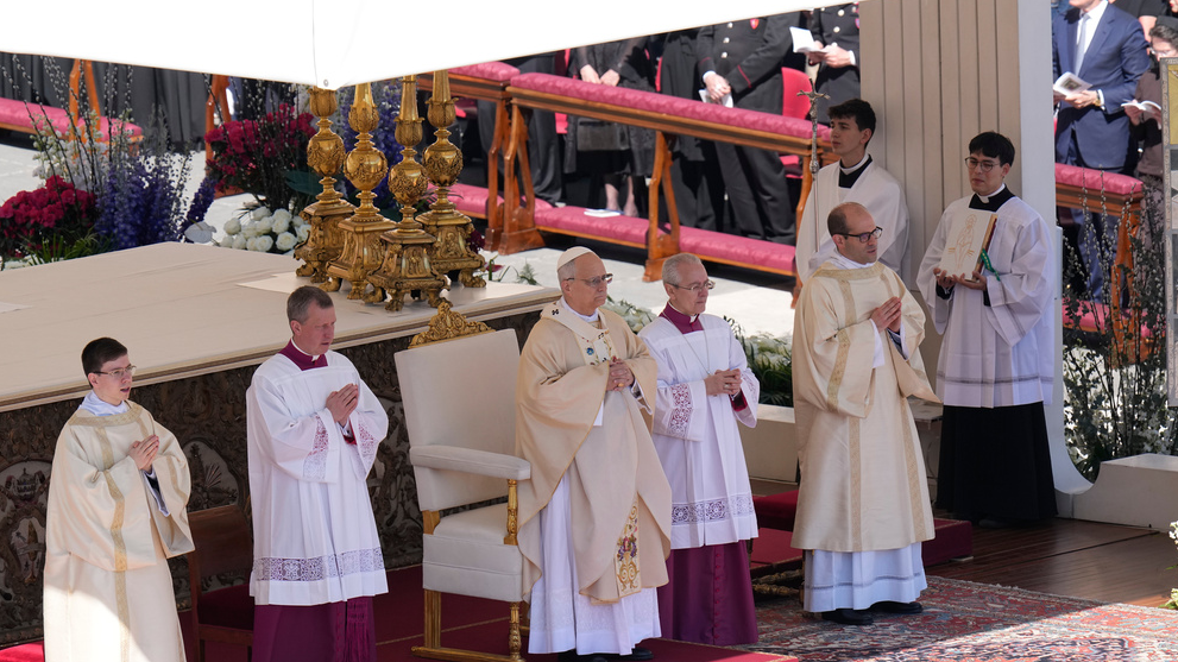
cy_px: 362
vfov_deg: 2.0
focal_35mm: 606
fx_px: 18925
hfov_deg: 3.6
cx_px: 584
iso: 640
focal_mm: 560
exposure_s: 1/800
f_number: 8
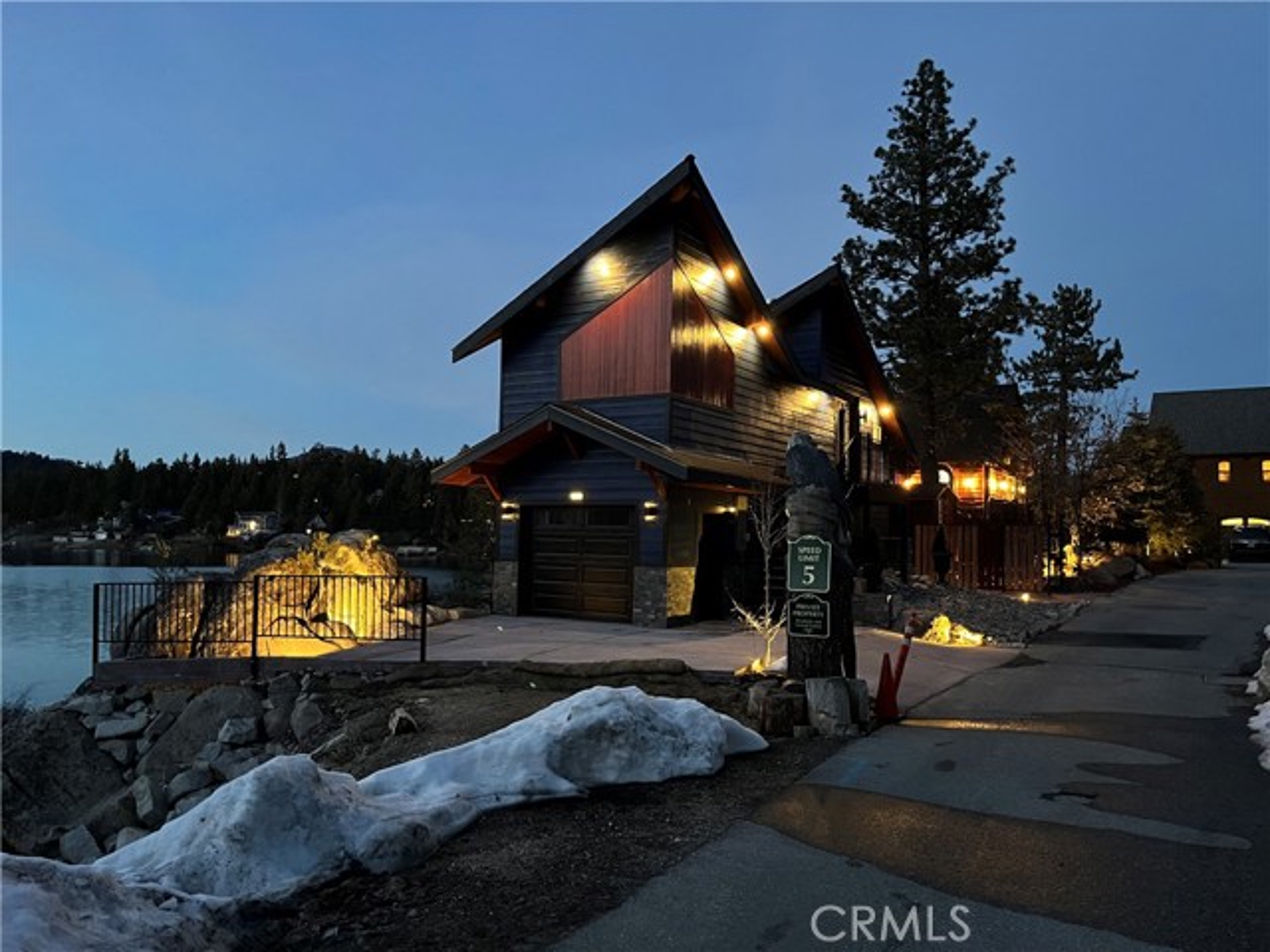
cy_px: 476
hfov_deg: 67.3
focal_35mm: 26
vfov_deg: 53.1
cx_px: 635
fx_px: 954
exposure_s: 1/30
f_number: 1.6
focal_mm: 5.1
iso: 1000
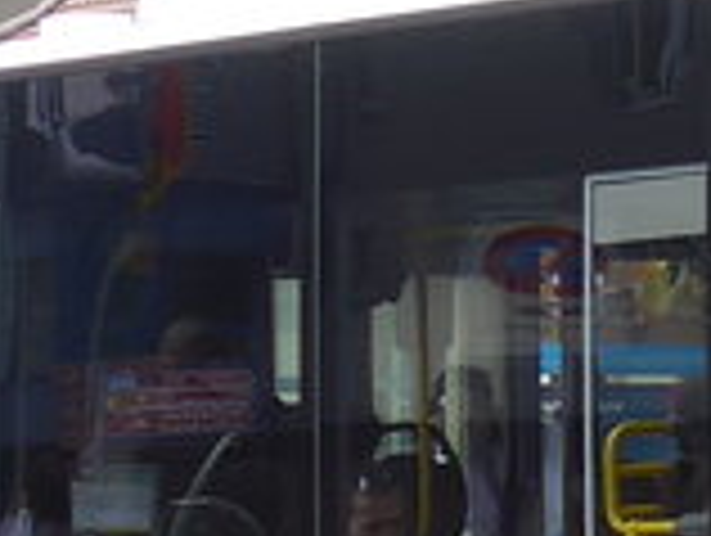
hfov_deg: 6.1
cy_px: -23
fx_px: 6398
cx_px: 1800
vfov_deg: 4.8
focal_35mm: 311
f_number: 2.8
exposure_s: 1/500
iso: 80
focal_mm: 8.4
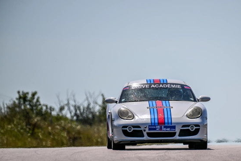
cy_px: 113
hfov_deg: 2.9
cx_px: 172
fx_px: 4841
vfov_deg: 1.9
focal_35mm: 723
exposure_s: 1/1250
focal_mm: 500
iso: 64
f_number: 5.6
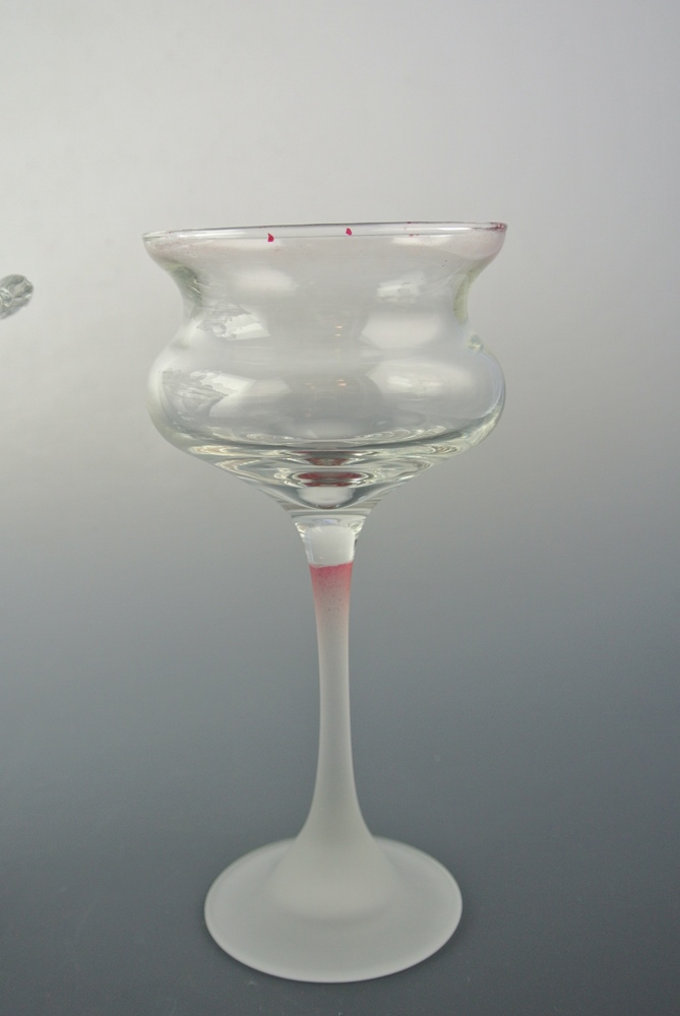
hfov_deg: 34.3
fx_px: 1102
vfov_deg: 49.5
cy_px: 508
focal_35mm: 39
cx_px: 340
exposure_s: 1/125
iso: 320
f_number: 4
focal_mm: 14.5
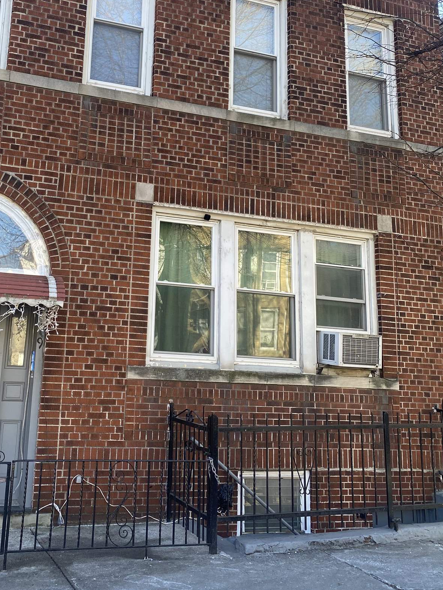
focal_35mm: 38
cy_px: 205
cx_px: 126
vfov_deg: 48.3
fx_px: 648
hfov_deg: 37.1
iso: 32
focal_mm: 4.25
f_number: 1.8
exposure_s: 1/254
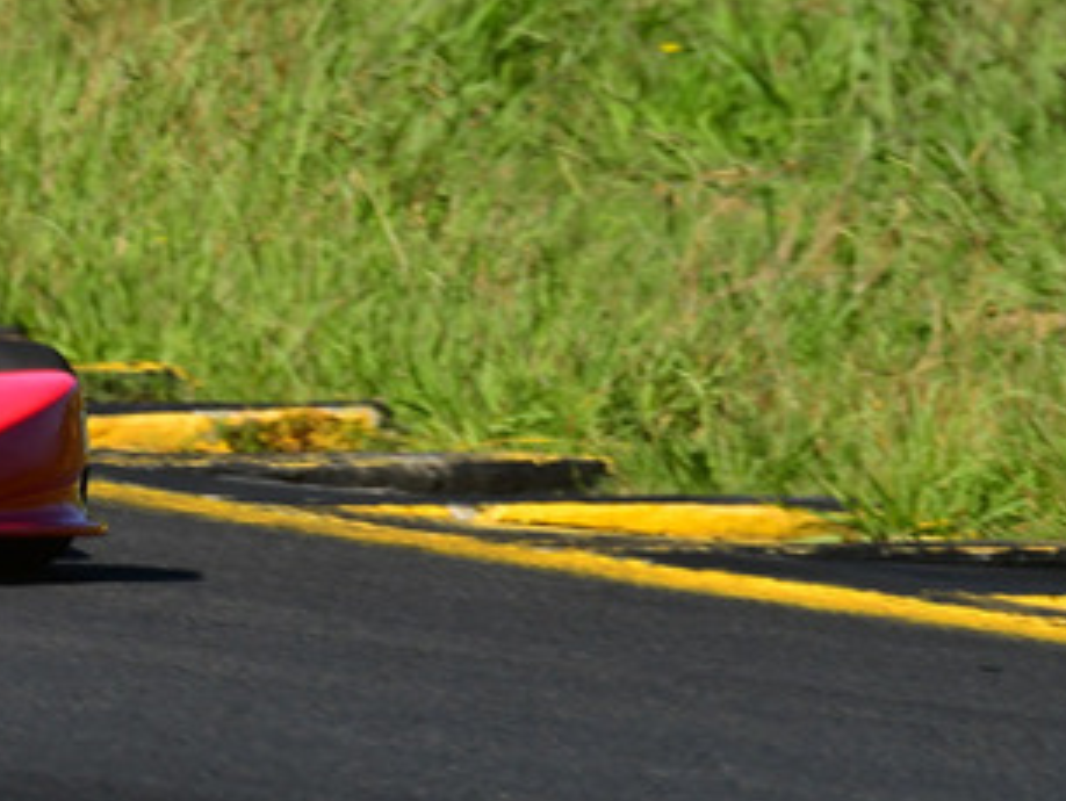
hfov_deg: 1.1
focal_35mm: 1884
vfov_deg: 0.8
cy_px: 87
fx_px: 58063
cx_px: -279
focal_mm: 500
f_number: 11
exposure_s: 1/640
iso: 400
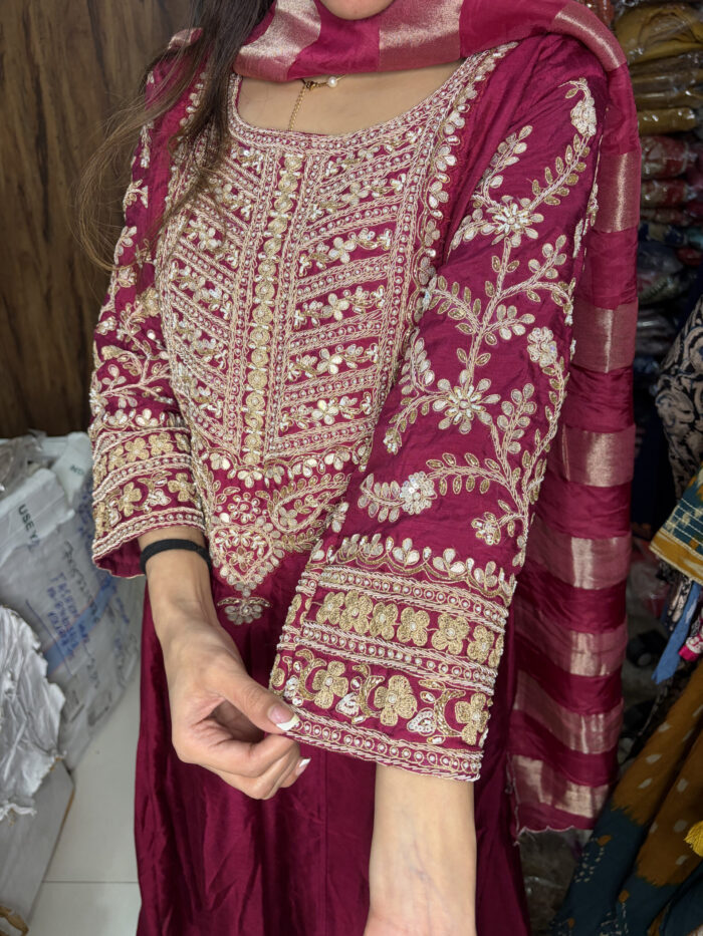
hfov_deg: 53.1
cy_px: 468
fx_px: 704
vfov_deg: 67.3
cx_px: 352
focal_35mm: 26
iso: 100
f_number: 1.6
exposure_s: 1/50
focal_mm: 5.96
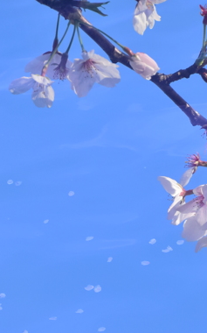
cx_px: 135
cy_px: 262
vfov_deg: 3.6
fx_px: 5216
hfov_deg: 2.3
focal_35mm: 577
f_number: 6
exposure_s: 1/800
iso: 200
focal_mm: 140
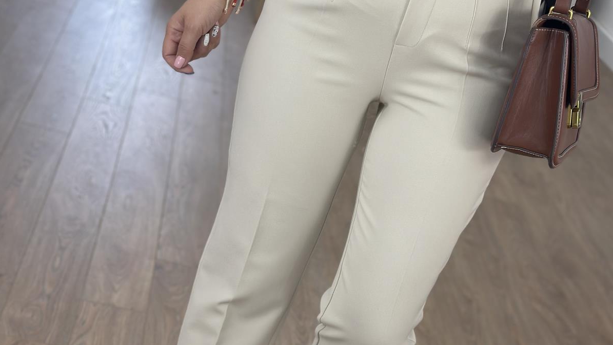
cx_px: 306
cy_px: 220
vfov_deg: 17.2
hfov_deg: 30.2
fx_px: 1138
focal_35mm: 70
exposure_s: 1/246
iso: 80
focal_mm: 6.86
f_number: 1.78
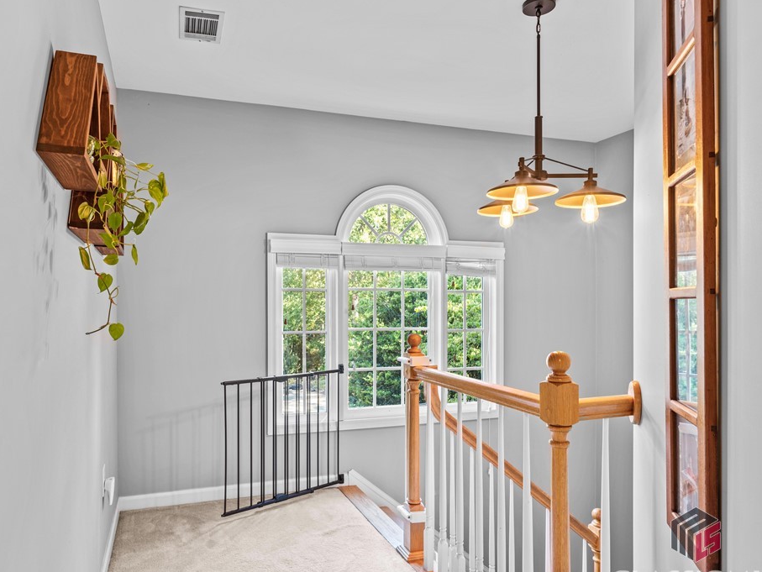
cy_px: 292
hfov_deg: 73.6
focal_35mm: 23
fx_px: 506
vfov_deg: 58.9
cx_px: 332
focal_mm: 20
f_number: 8
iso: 200
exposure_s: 1
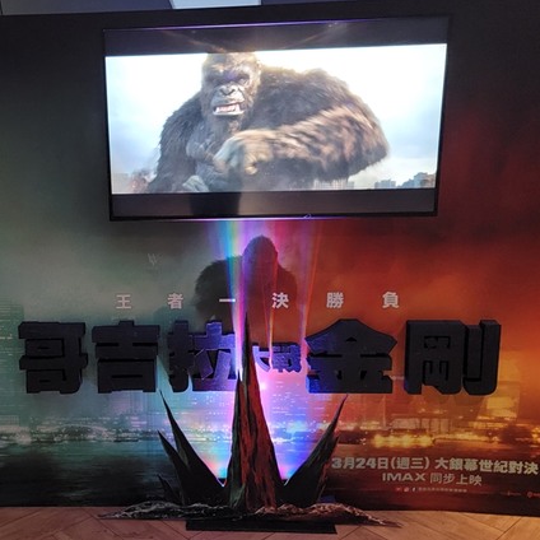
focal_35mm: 36
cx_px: 153
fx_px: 635
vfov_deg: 46.0
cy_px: 261
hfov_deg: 44.9
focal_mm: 6.7
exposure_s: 1/39
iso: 640
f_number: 1.8
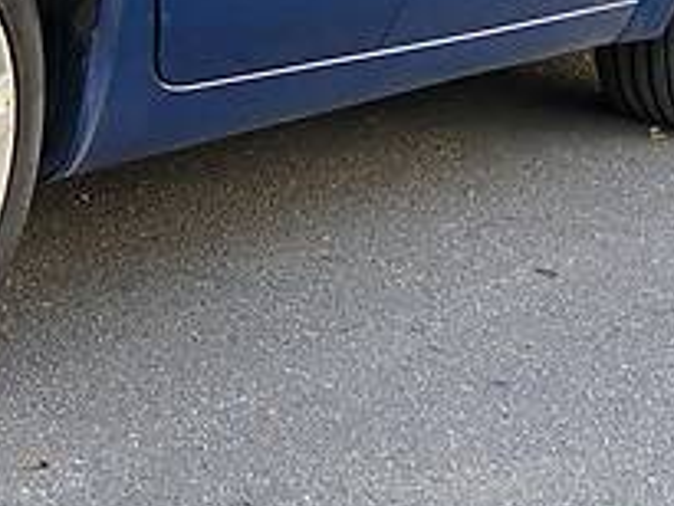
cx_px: -352
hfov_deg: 9.5
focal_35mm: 203
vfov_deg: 7.2
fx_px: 3955
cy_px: -250
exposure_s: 1/139
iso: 20
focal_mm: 6
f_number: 2
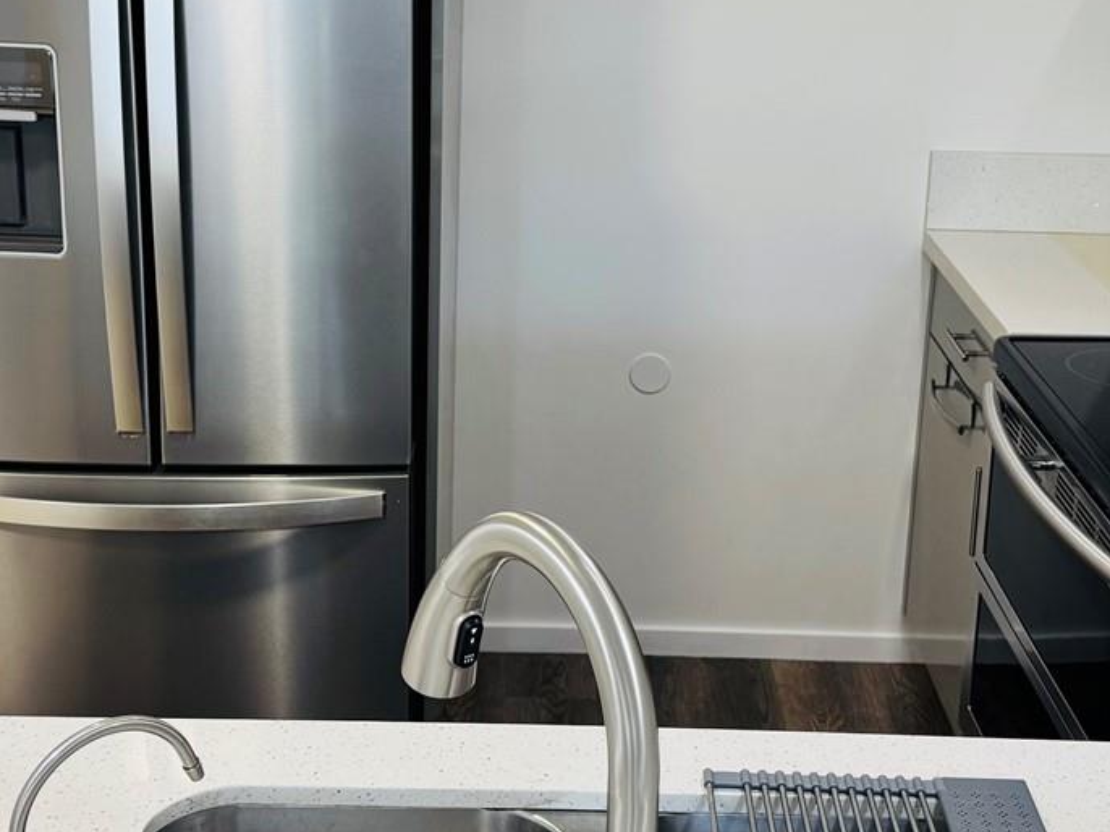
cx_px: 568
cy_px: 280
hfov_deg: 34.4
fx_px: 1795
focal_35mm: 56
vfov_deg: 25.9
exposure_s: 1/120
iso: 125
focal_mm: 6.76
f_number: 1.78
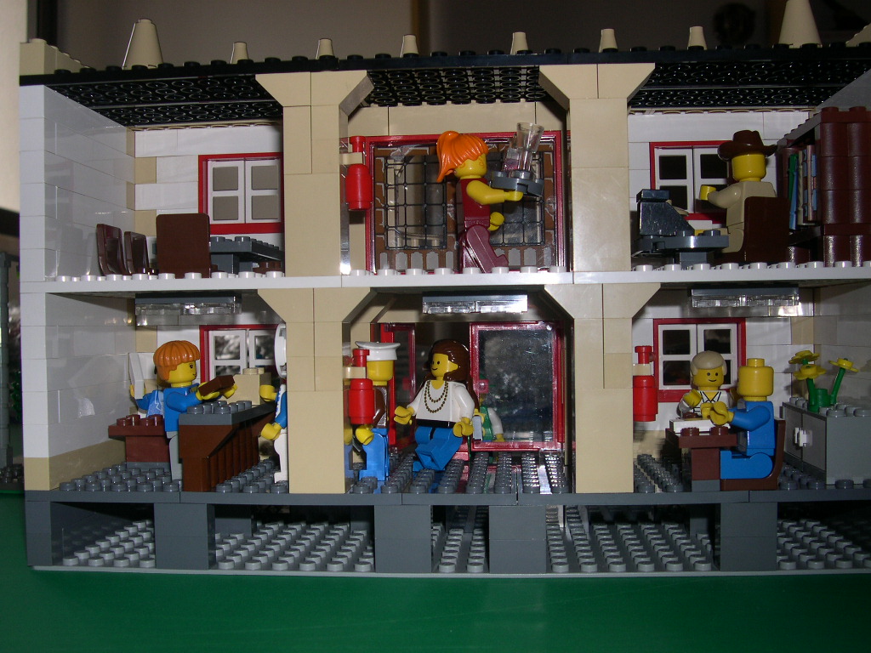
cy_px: 326
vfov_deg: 37.7
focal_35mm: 38
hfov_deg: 49.0
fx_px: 956
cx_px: 436
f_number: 7.6
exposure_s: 1/60
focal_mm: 8
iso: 100
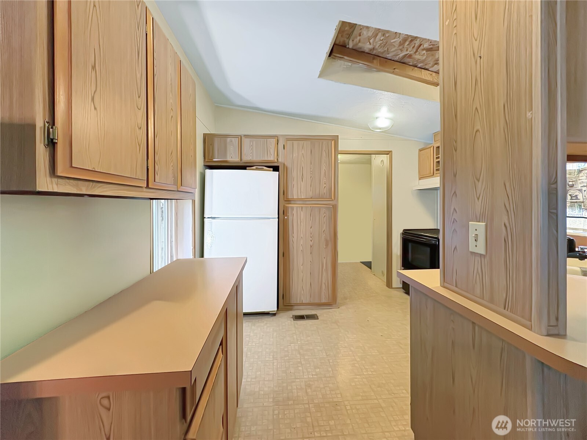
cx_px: 294
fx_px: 237
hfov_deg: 102.1
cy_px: 220
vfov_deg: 85.7
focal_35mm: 14
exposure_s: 1/60
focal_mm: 2.22
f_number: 2.2
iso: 250
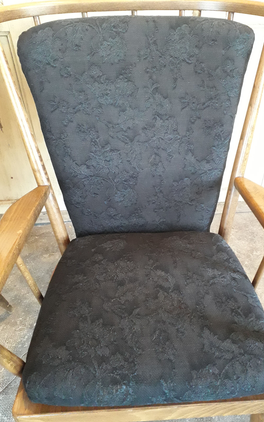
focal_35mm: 29
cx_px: 158
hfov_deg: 42.9
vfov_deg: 64.6
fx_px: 334
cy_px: 209
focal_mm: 3.6
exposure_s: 1/20
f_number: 1.9
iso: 500
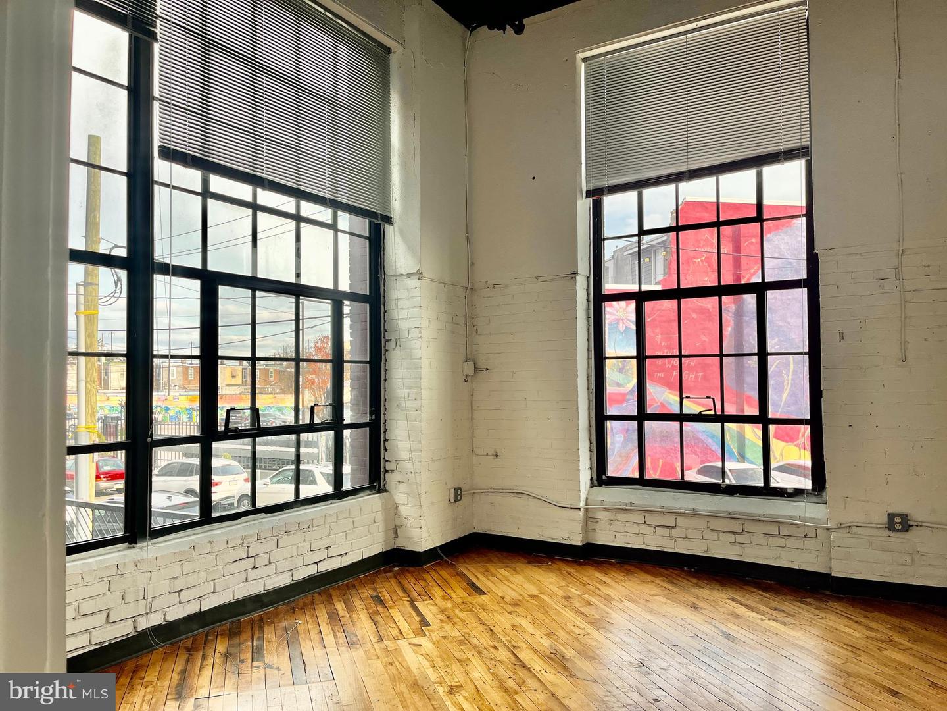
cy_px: 356
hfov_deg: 67.3
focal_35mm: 26
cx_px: 474
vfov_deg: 53.1
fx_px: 711
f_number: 1.6
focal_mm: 5.1
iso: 50
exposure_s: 1/506
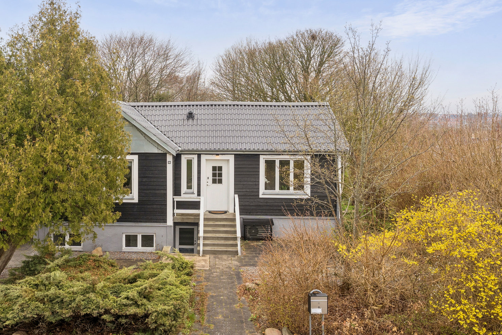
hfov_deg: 61.1
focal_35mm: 30
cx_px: 186
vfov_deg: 43.3
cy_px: 124
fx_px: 418
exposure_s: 1/640
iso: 800
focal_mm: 21.7
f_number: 7.1
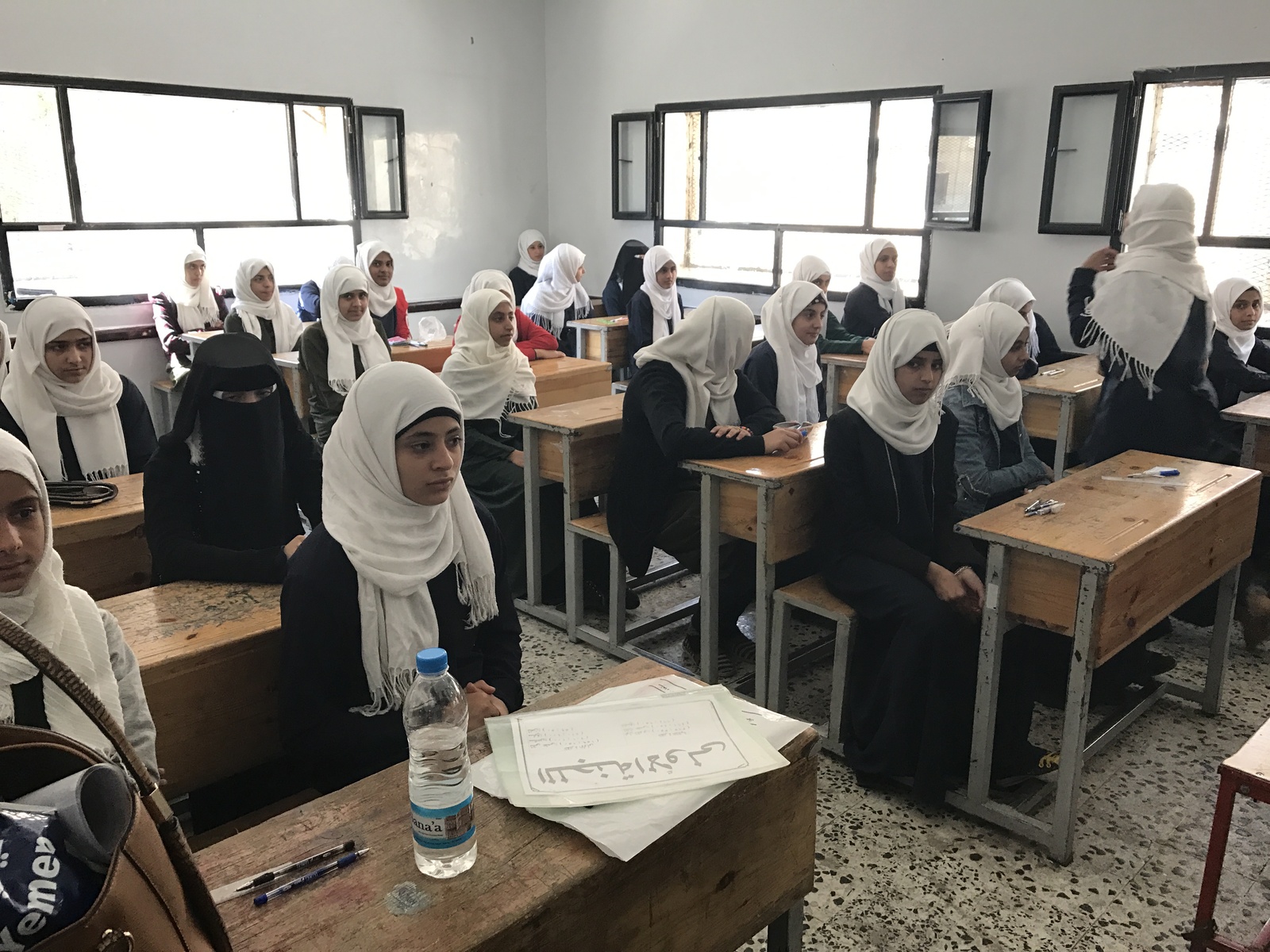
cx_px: 635
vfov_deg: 49.7
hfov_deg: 63.4
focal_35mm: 28
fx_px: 1027
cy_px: 476
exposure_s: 1/33
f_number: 1.8
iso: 32
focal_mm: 3.99
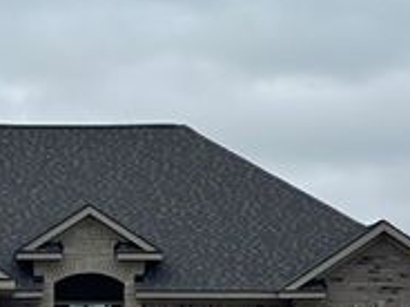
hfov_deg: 9.4
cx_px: -2
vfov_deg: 7.1
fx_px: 2475
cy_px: 295
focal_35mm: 209
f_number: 2.8
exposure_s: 1/290
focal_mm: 9
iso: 32
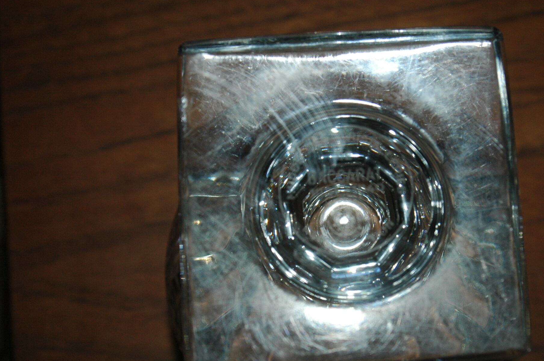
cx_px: 337
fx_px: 1238
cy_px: 201
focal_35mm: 82
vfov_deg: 16.6
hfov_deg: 24.7
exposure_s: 1/125
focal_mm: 44
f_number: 7.1
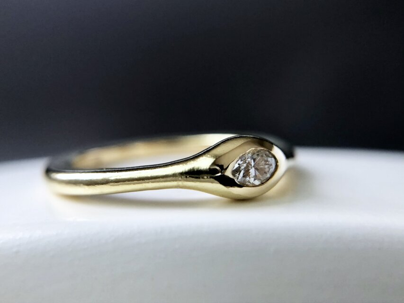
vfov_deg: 38.7
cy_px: 152
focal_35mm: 37
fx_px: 432
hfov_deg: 50.1
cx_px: 202
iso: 32
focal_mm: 3.99
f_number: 1.8
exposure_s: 1/30
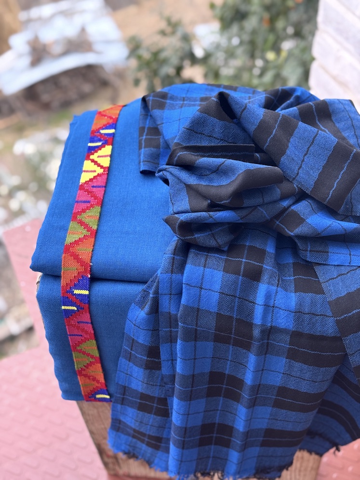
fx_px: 666
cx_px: 180
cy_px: 240
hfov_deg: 30.3
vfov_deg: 39.7
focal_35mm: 48
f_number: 1.78
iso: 64
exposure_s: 1/177
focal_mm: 6.76
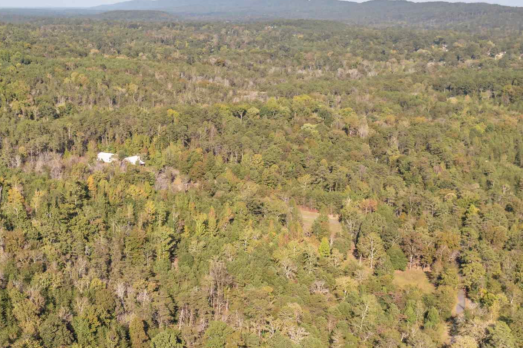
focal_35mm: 61
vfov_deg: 21.8
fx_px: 886
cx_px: 161
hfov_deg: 32.5
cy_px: 302
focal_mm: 10.26
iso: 100
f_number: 3.5
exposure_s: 1/400
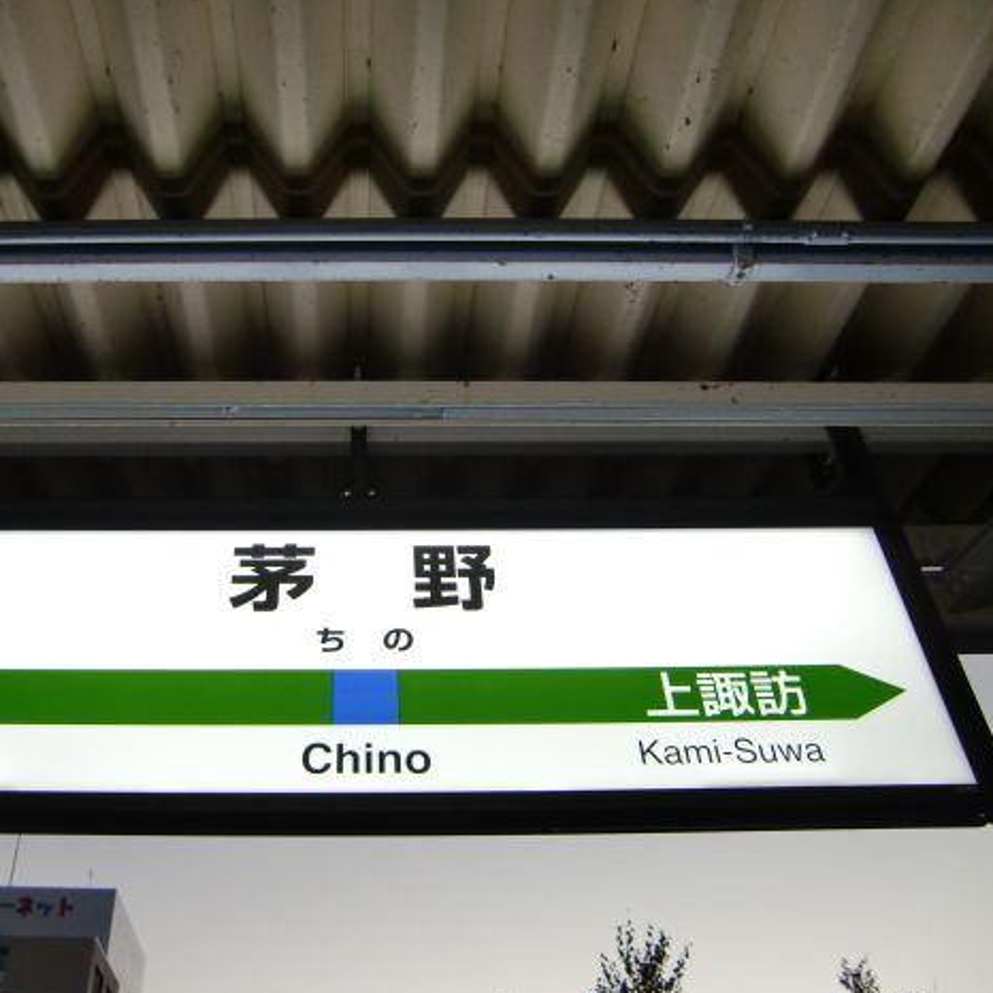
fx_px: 1103
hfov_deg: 48.0
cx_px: 371
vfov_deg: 48.5
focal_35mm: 34
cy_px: 492
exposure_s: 1/60
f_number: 2.6
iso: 100
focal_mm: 4.9
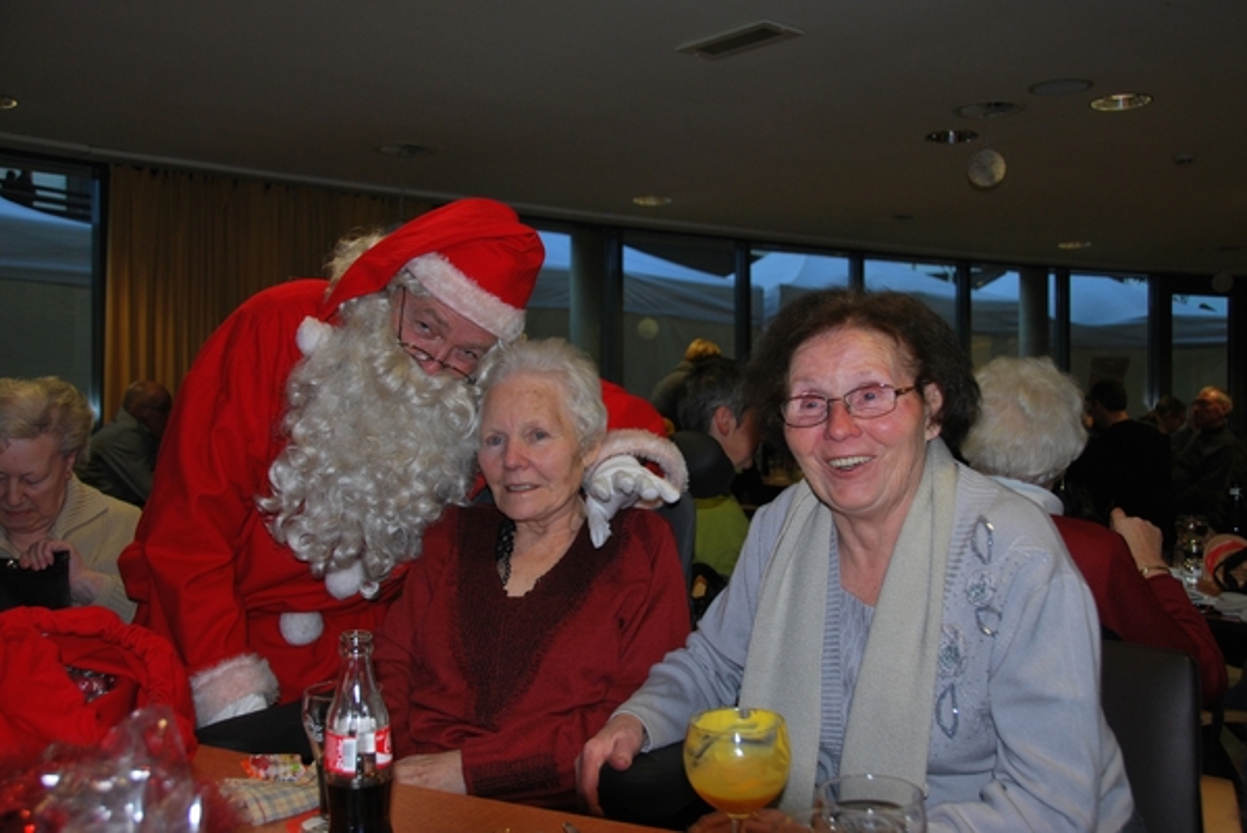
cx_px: 624
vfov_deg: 40.0
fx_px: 1144
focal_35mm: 33
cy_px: 416
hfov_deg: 57.2
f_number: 3.8
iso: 200
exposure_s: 1/60
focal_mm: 22
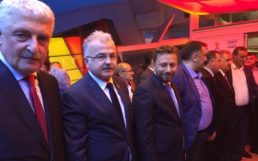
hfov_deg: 61.2
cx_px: 130
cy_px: 86
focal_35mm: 31
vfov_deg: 40.6
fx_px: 218
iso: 100
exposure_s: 1/10
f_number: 2.2
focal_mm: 4.15
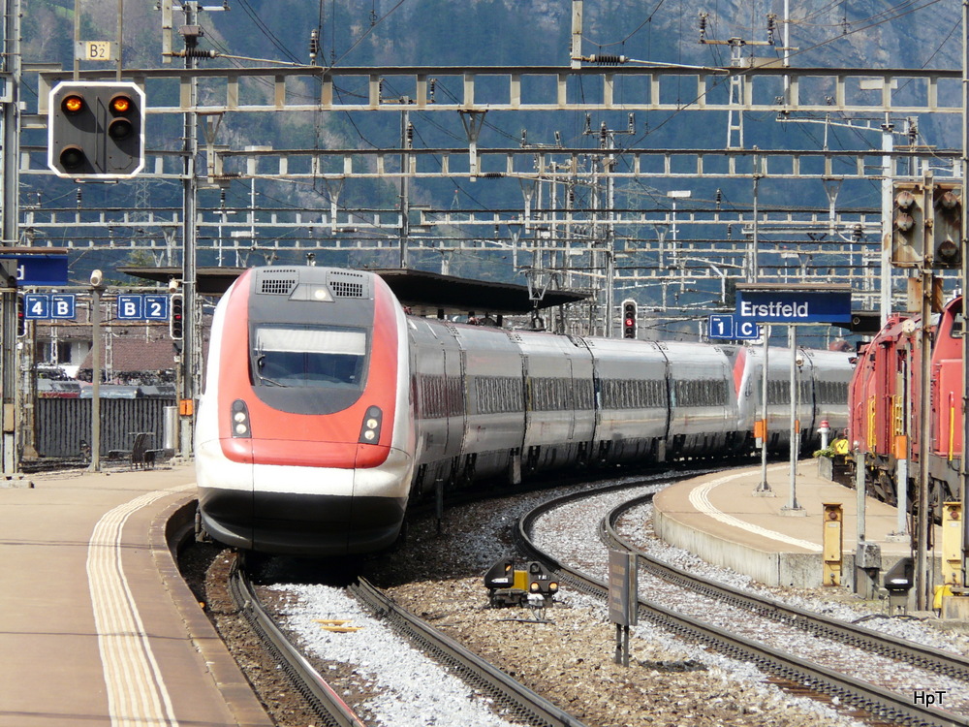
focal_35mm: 309
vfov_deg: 4.8
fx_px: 8650
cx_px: 484
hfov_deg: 6.4
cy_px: 364
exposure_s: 1/400
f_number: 5.6
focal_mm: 50.7
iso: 100
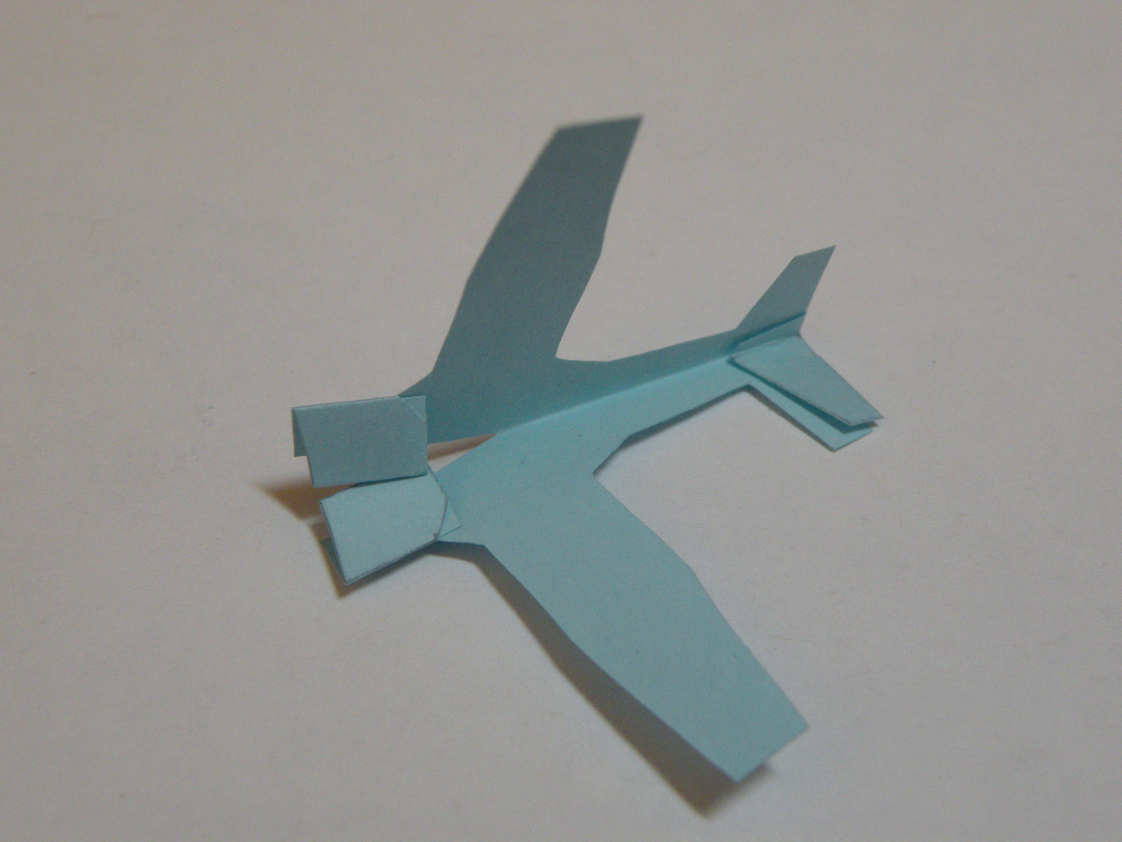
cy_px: 421
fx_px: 1815
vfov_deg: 26.1
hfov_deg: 34.3
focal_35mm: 56
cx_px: 561
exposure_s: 1/70.6
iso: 320
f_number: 3.5
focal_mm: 9.8
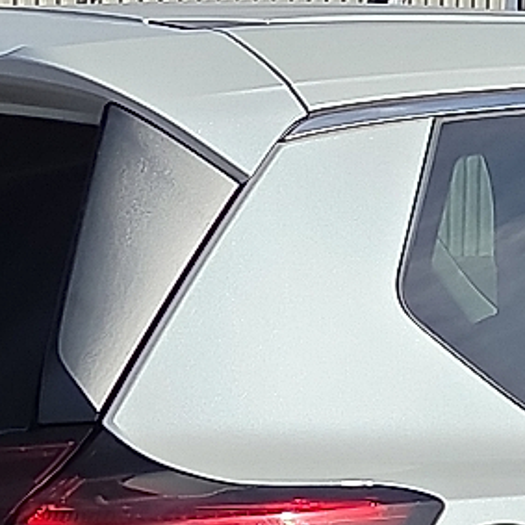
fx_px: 3003
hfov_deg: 10.0
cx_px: 224
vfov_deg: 9.8
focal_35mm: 175
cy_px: 683
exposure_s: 1/2500
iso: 25
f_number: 1.8
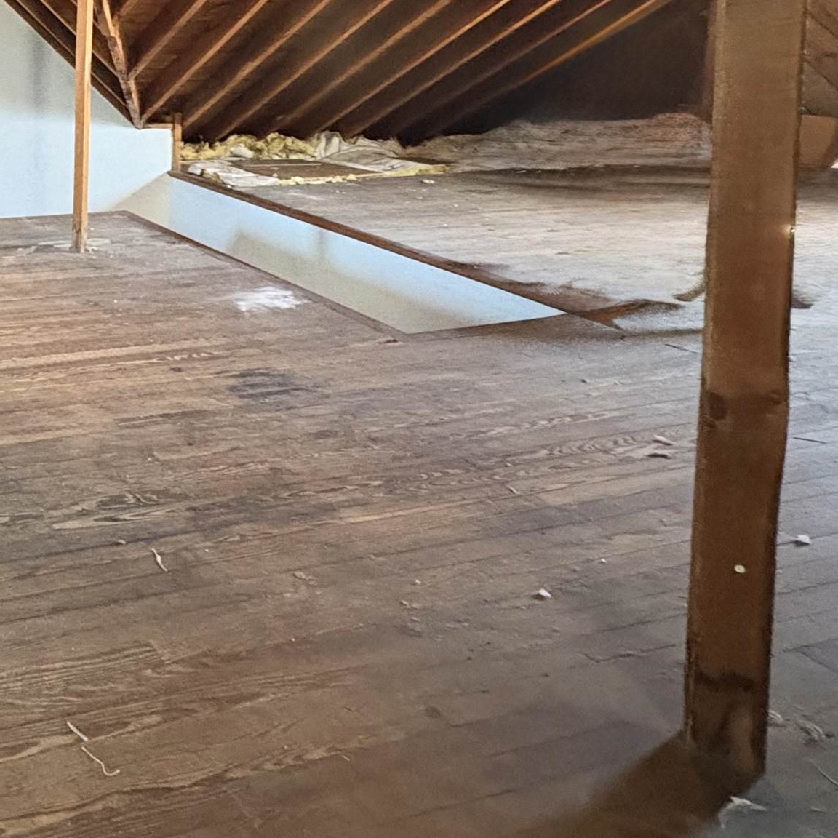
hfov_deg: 38.5
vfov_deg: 44.8
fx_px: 904
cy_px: 69
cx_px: -138
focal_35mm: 33
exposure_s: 1/40
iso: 800
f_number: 2.2
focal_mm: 2.22
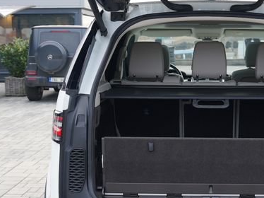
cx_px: 198
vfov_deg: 18.6
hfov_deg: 24.5
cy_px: 97
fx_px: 602
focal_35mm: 79
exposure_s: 1/60
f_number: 4
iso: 160
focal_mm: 30
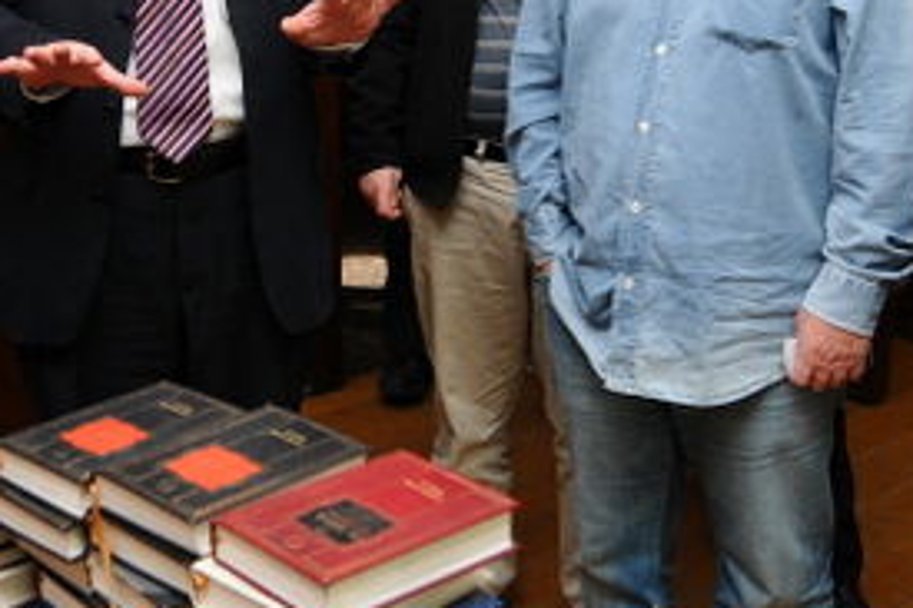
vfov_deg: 22.0
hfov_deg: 32.5
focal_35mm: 61
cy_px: 133
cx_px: 262
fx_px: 1546
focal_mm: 14
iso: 200
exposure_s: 1/100
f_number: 2.8
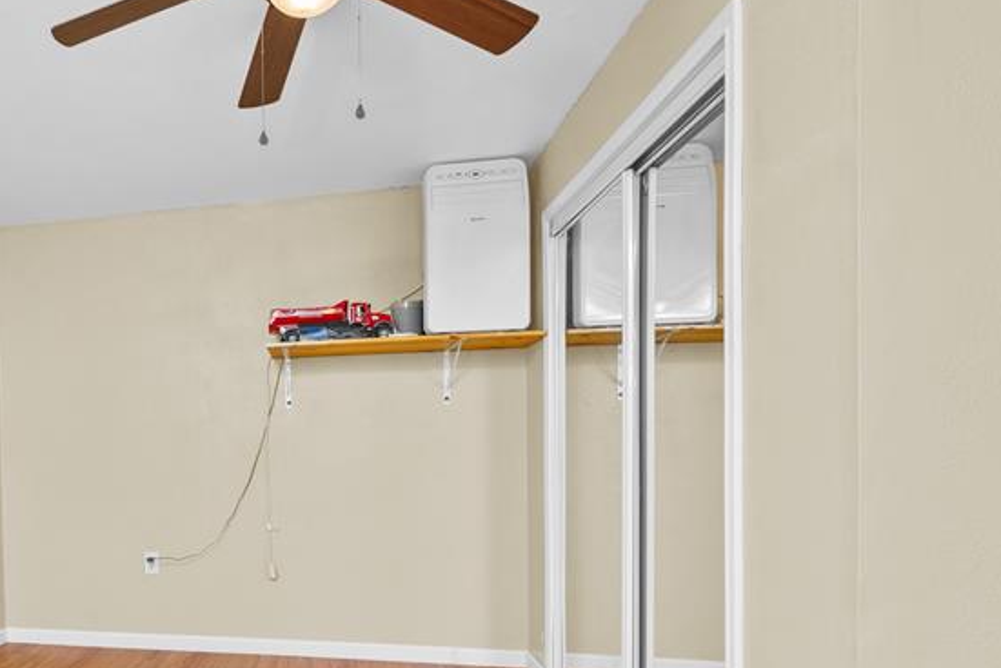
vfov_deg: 48.6
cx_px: 142
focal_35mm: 26
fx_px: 723
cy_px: 453
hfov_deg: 61.0
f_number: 8
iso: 400
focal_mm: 14
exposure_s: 1/40
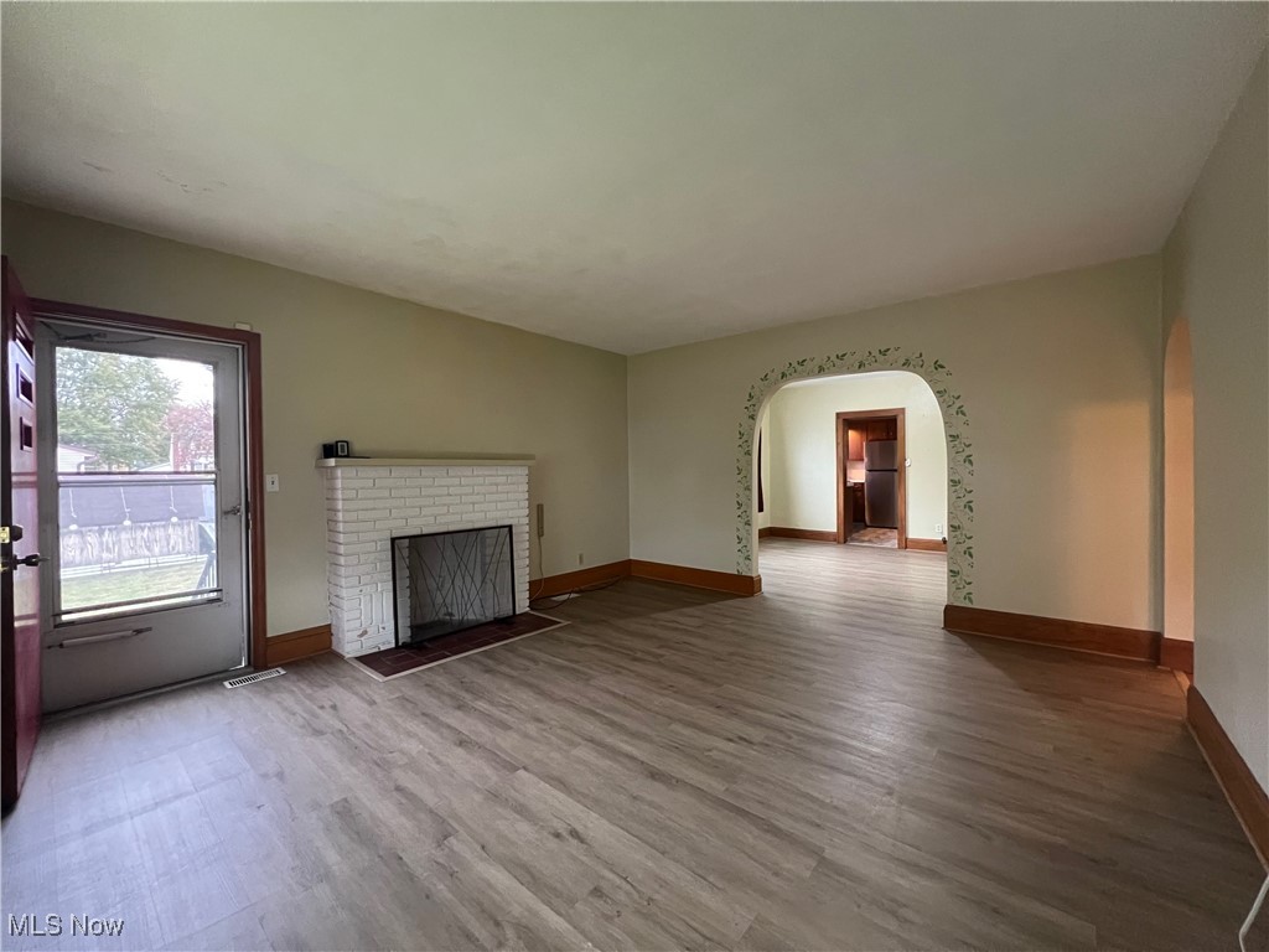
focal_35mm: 13
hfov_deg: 106.2
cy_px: 476
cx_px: 634
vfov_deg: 89.9
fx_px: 477
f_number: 1.8
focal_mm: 1.57
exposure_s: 1/60
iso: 800
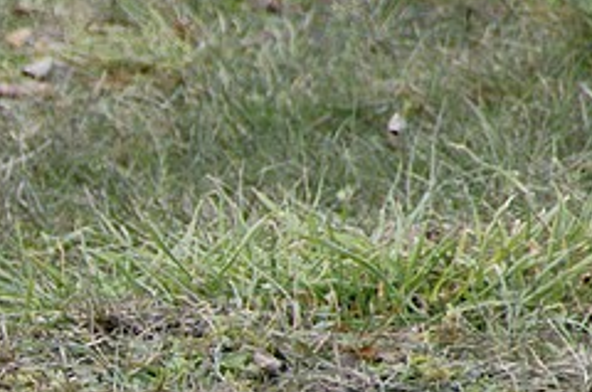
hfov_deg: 1.3
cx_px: -261
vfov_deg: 0.9
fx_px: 26308
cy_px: 443
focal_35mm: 1603
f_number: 6.3
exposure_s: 1/500
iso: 250
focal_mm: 250
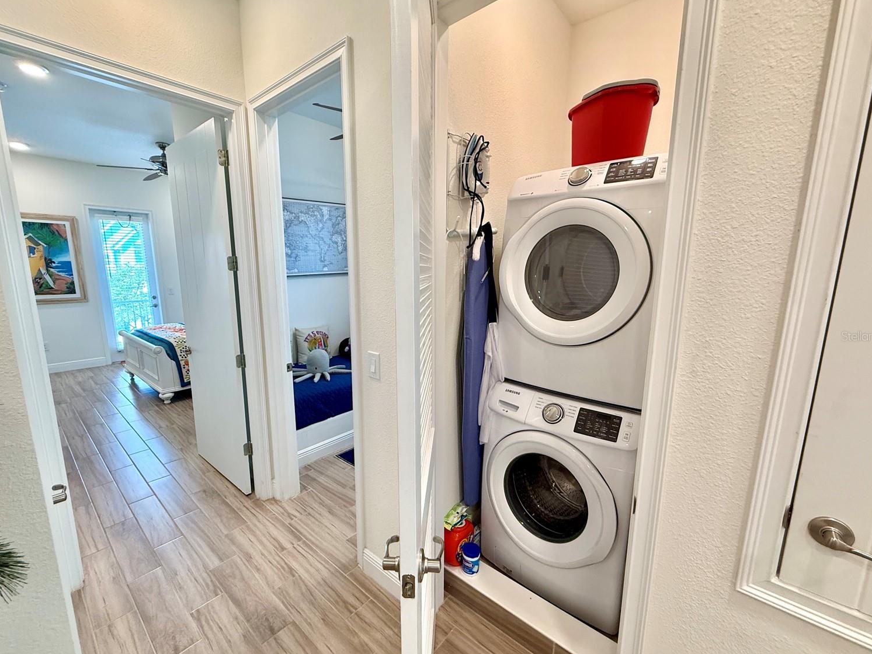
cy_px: 336
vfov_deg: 81.7
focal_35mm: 15
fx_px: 378
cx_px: 429
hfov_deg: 98.2
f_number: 2.2
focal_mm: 2.22
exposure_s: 1/120
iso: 200
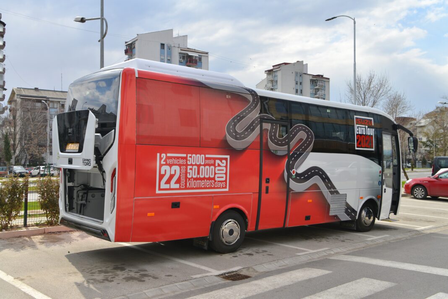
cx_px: 224
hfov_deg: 50.7
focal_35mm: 38
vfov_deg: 35.1
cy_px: 150
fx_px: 473
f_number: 8
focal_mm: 38
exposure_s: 1/2000
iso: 640
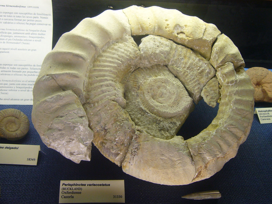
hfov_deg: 45.8
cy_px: 102
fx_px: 322
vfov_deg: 35.1
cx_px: 136
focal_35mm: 41
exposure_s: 1/60
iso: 80
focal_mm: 4.9
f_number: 2.9
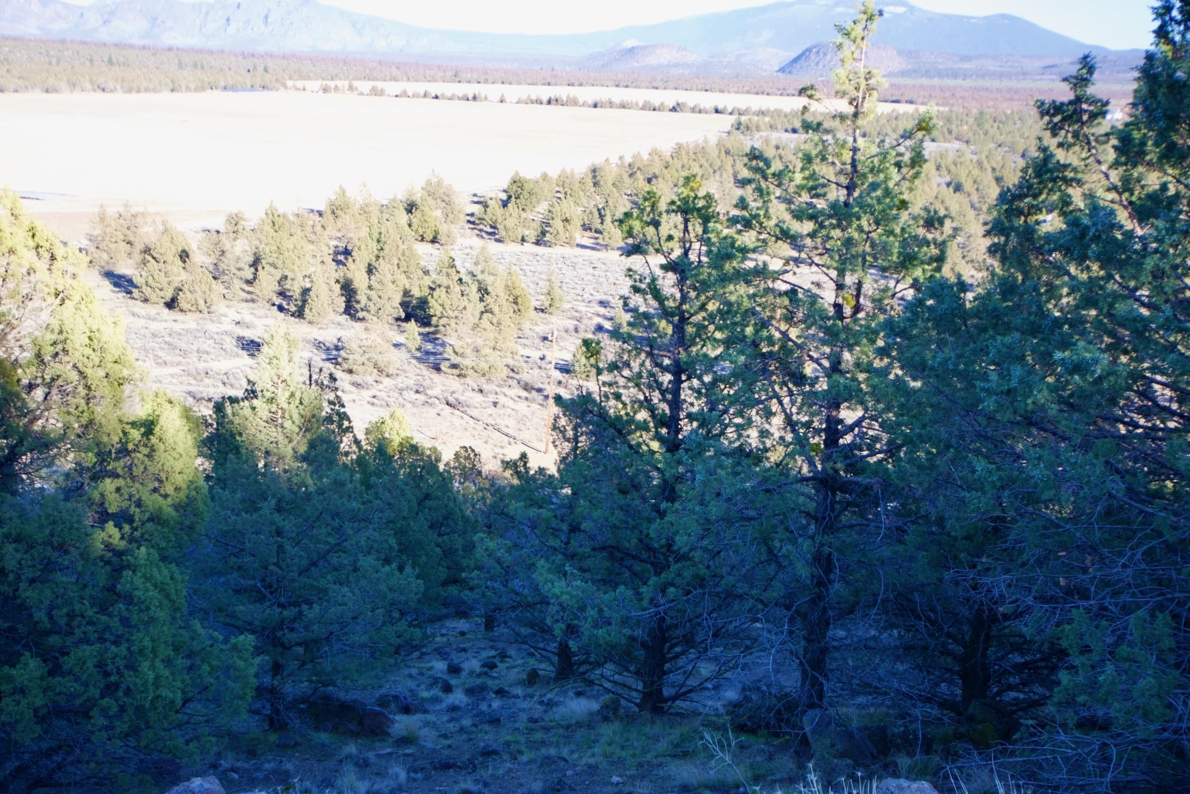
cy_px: 397
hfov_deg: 53.1
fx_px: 1190
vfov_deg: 36.9
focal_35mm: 36
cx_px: 595
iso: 400
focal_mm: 24
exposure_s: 1/250
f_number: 5.6
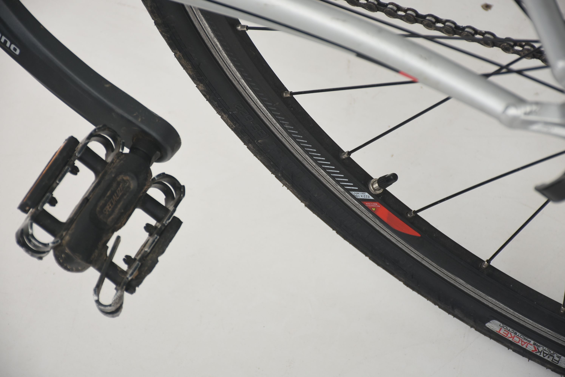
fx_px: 2639
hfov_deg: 12.2
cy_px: 188
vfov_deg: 8.2
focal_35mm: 168
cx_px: 282
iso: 200
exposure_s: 1/160
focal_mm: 112
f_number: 7.1
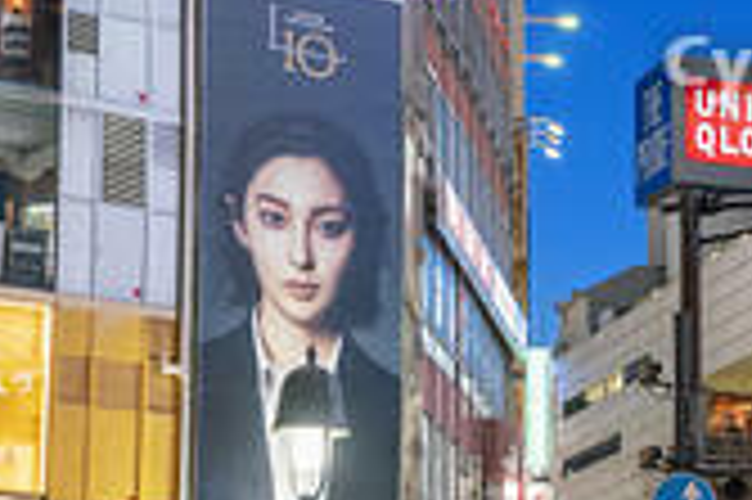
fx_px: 2629
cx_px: 914
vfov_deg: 10.8
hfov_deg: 15.6
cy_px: 50
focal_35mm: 126
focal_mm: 35
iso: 800
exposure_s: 1/30
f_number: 5.6
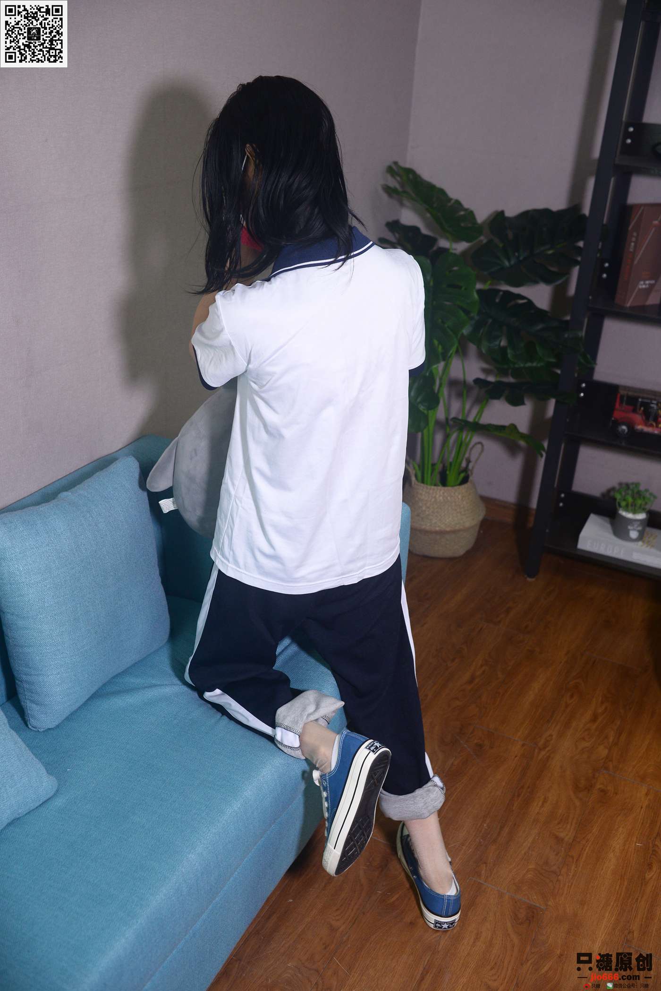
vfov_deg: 54.4
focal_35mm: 35
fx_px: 963
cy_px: 496
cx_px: 330
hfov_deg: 37.9
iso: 1250
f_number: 5
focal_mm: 35
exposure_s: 1/250
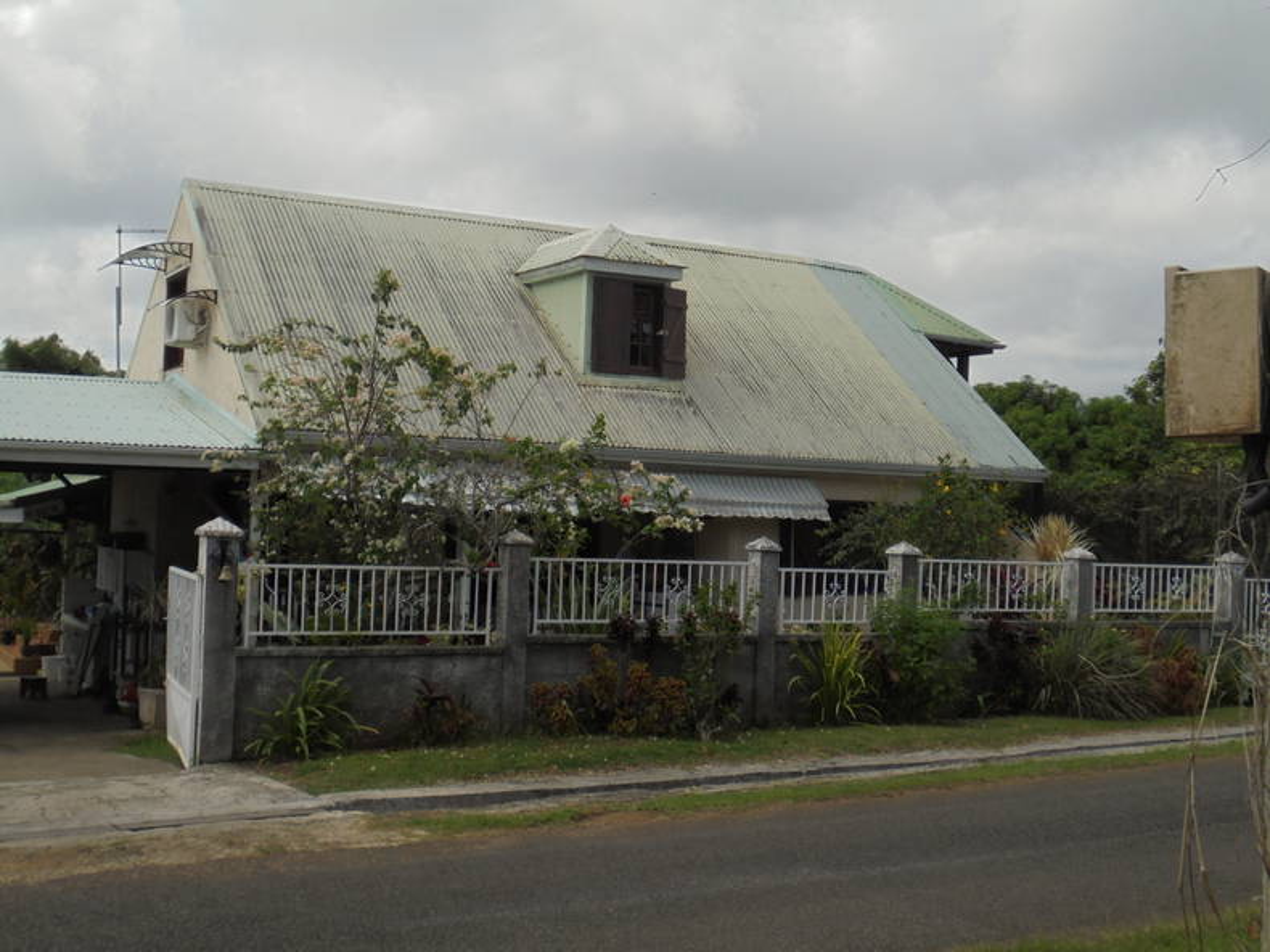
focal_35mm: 43
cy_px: 476
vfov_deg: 33.6
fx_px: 1577
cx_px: 635
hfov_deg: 43.9
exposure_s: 1/1000
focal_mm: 7.8
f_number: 4.5
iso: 100
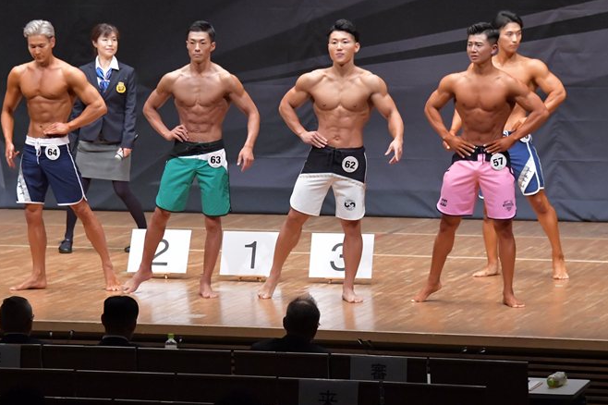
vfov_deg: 6.7
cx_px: 263
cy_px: 168
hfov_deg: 10.0
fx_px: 3460
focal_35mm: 205
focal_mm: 116
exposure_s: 1/400
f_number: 5.6
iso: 8000
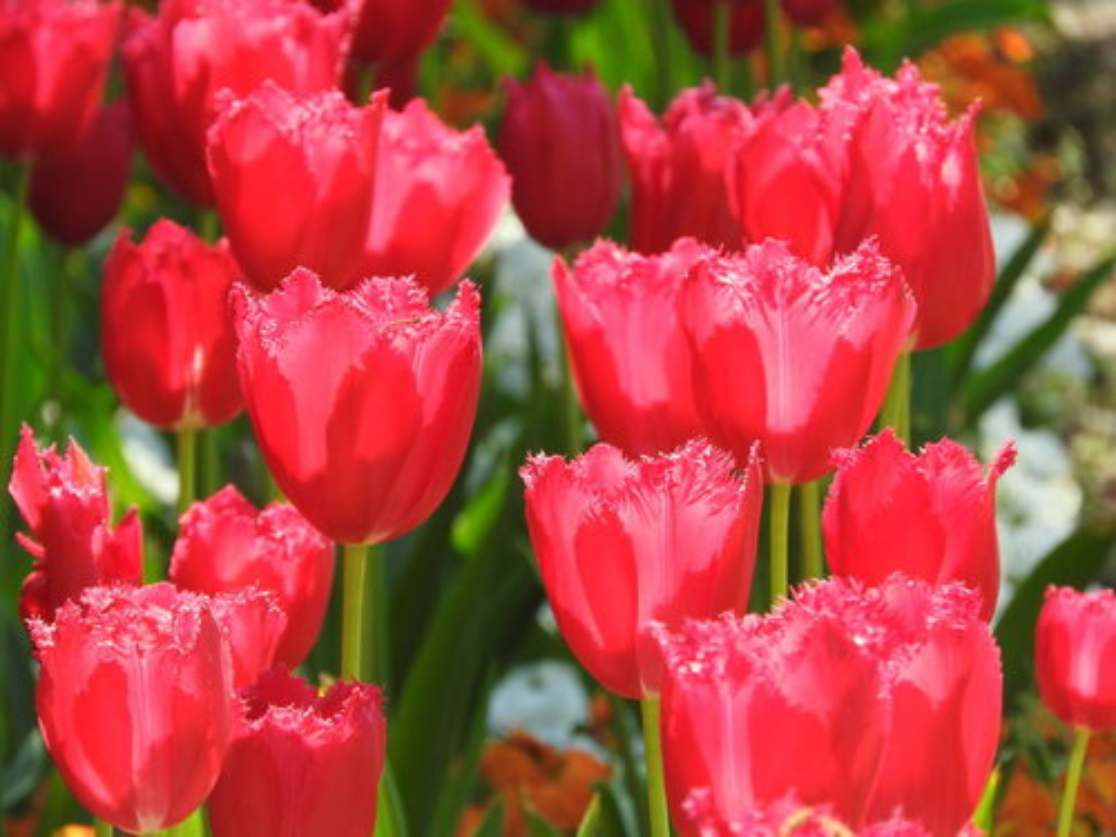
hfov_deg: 3.3
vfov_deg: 2.5
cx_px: 558
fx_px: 19344
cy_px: 418
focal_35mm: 600
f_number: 5.6
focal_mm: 107.5
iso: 160
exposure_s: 1/250
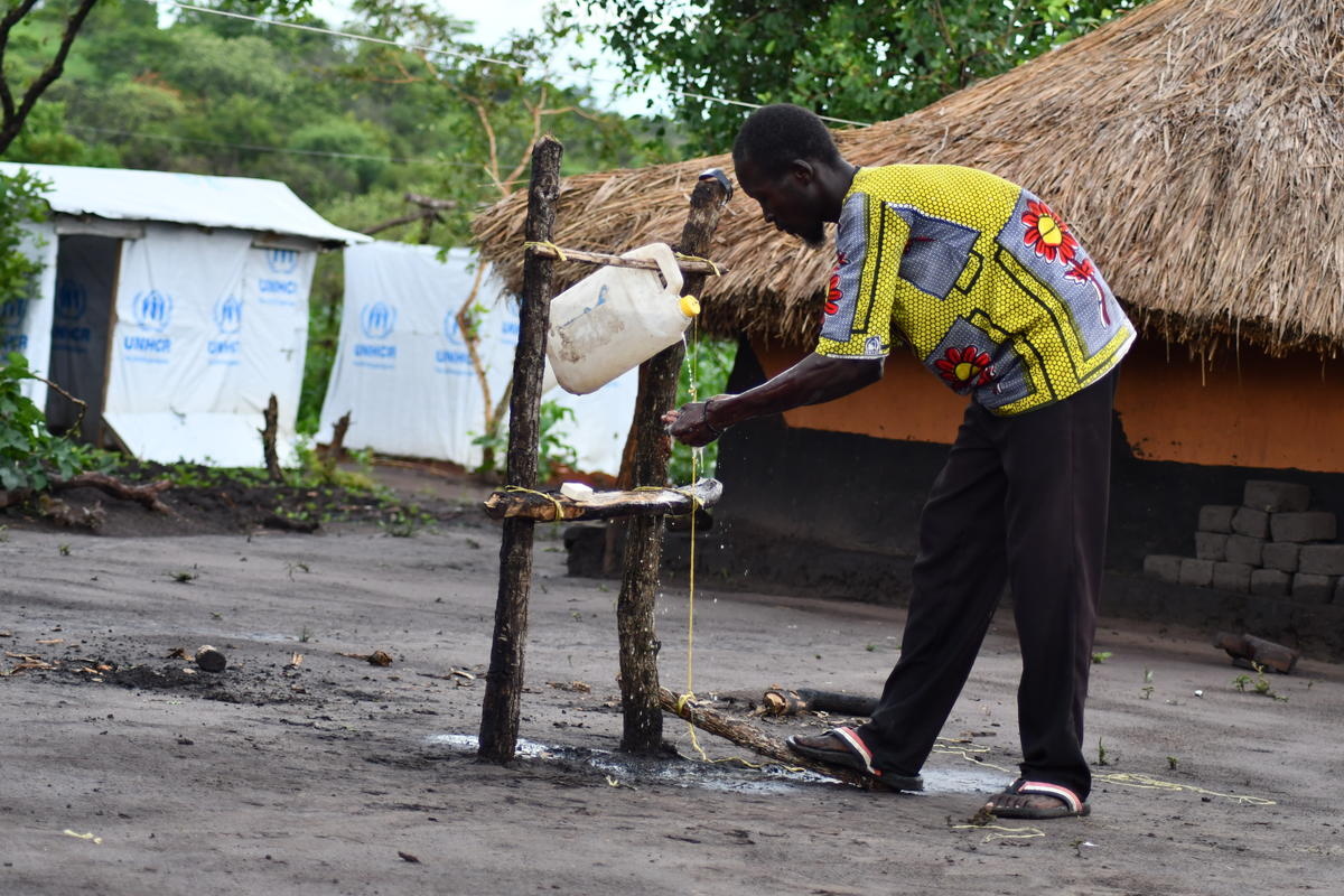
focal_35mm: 105
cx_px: 672
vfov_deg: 13.0
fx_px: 3920
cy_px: 448
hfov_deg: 19.5
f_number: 4
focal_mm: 70
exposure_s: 1/500
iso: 800
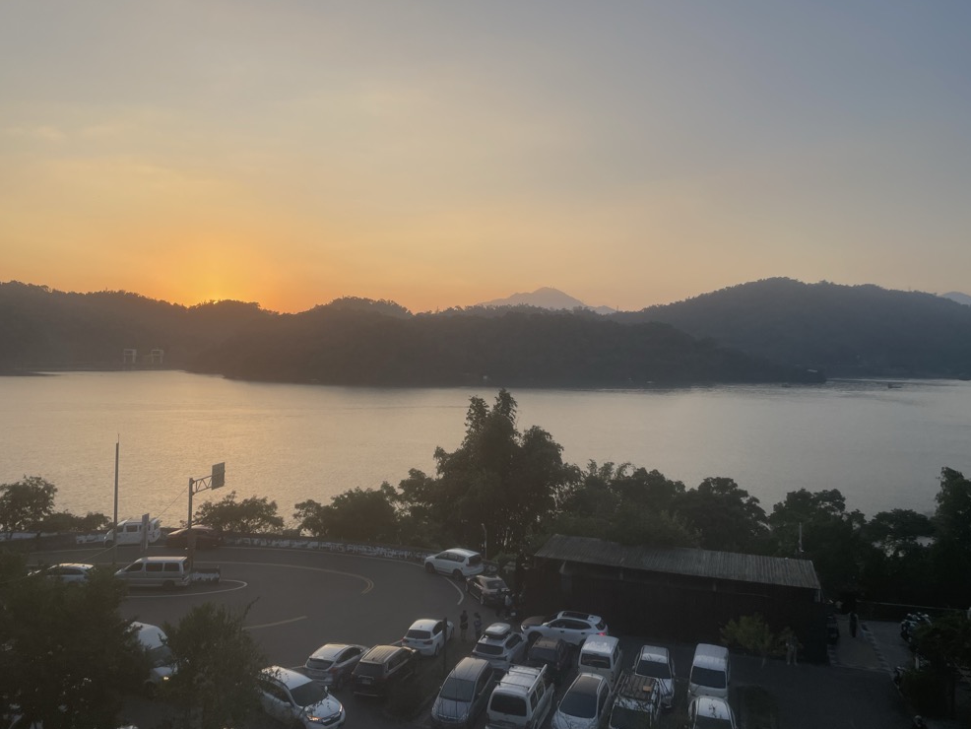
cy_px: 353
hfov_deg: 65.3
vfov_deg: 51.4
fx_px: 758
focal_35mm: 27
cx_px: 486
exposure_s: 1/1742
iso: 32
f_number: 1.6
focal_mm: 4.2
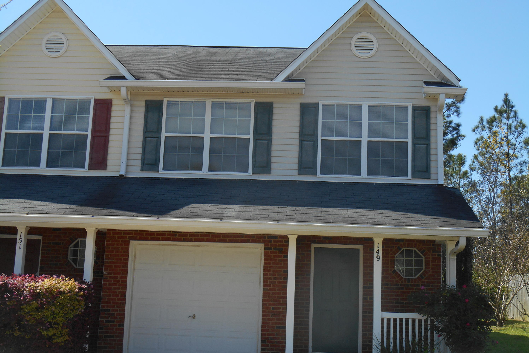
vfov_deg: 28.1
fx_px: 705
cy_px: 178
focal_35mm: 48
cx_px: 265
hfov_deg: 41.1
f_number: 4
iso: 80
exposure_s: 1/500
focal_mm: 8.3
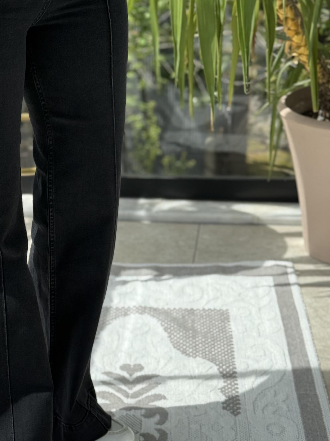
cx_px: 32
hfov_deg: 16.2
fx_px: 1144
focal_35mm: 90
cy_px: 235
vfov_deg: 21.8
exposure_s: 1/917
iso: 64
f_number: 1.78
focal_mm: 6.76
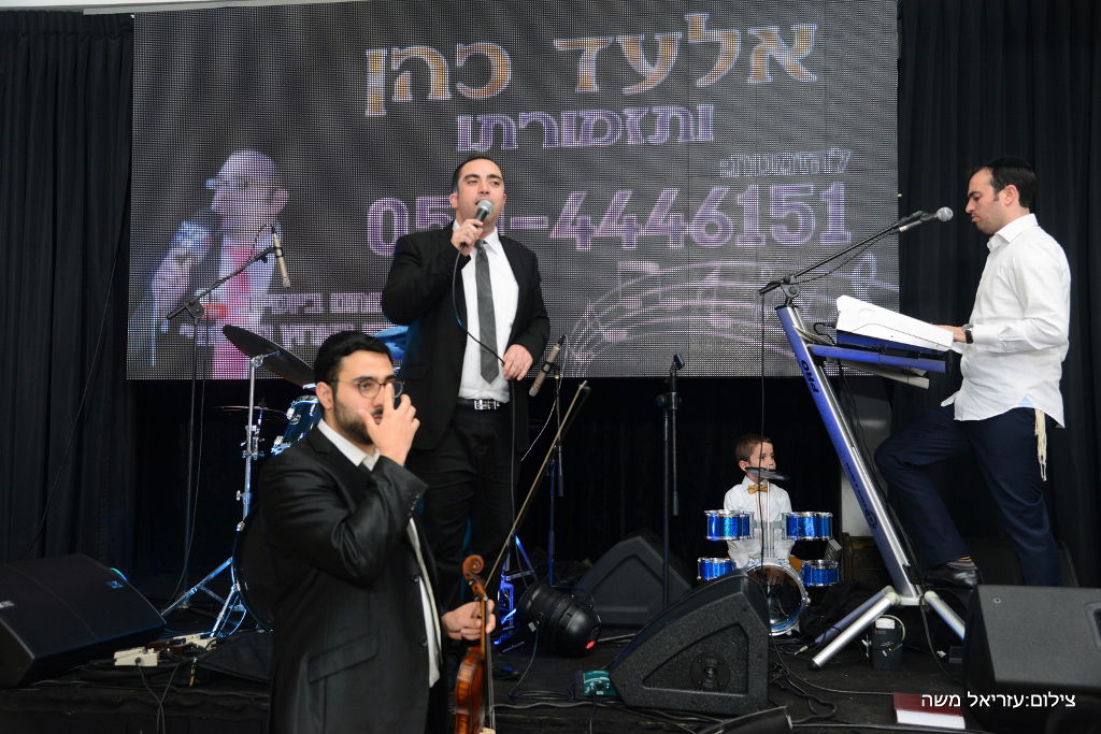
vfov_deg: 35.1
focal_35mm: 38
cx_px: 550
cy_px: 367
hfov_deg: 50.7
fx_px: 1162
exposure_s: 1/100
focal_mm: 38
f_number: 5
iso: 1600
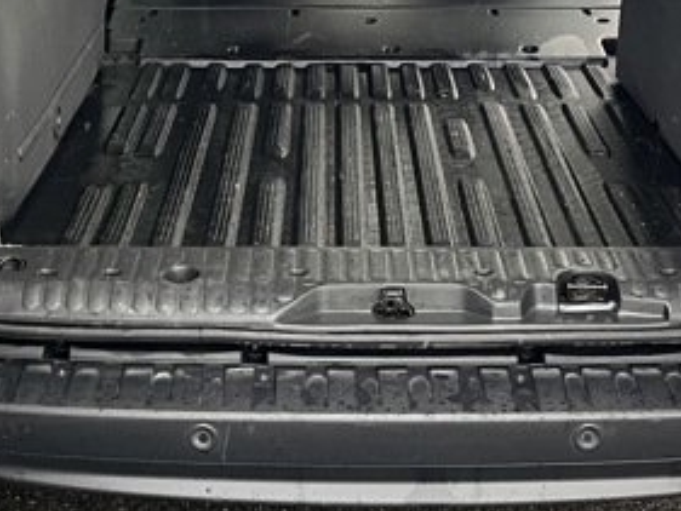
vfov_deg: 18.9
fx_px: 1456
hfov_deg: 26.3
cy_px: -97
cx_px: 332
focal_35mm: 74
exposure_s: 1/60
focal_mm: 5.1
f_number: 1.6
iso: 160
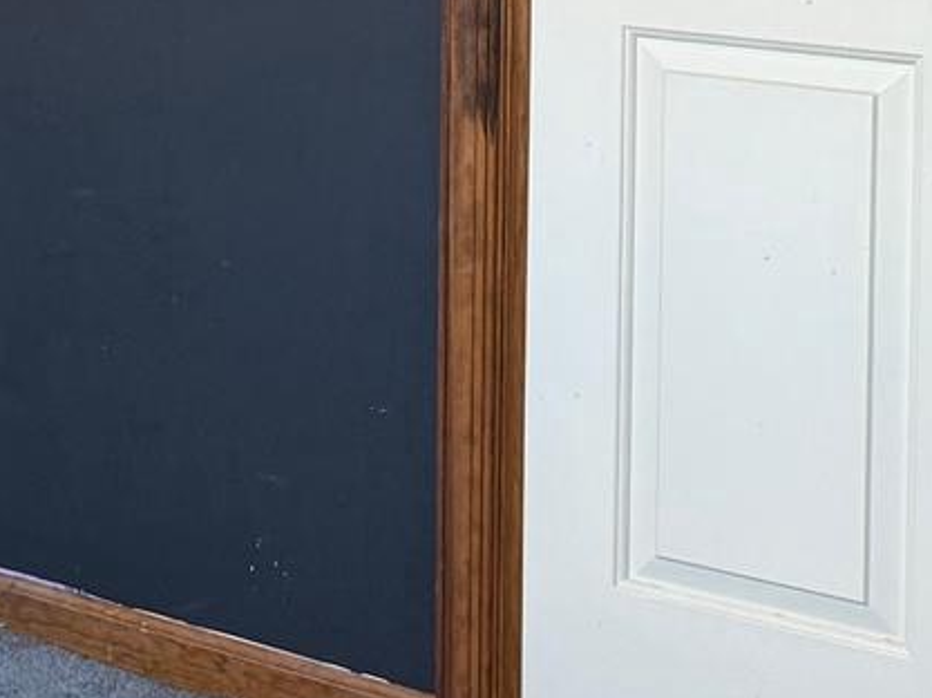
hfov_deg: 13.6
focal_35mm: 118
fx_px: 3174
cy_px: -298
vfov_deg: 12.0
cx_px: -1062
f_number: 1.78
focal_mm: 6.76
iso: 160
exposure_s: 1/60
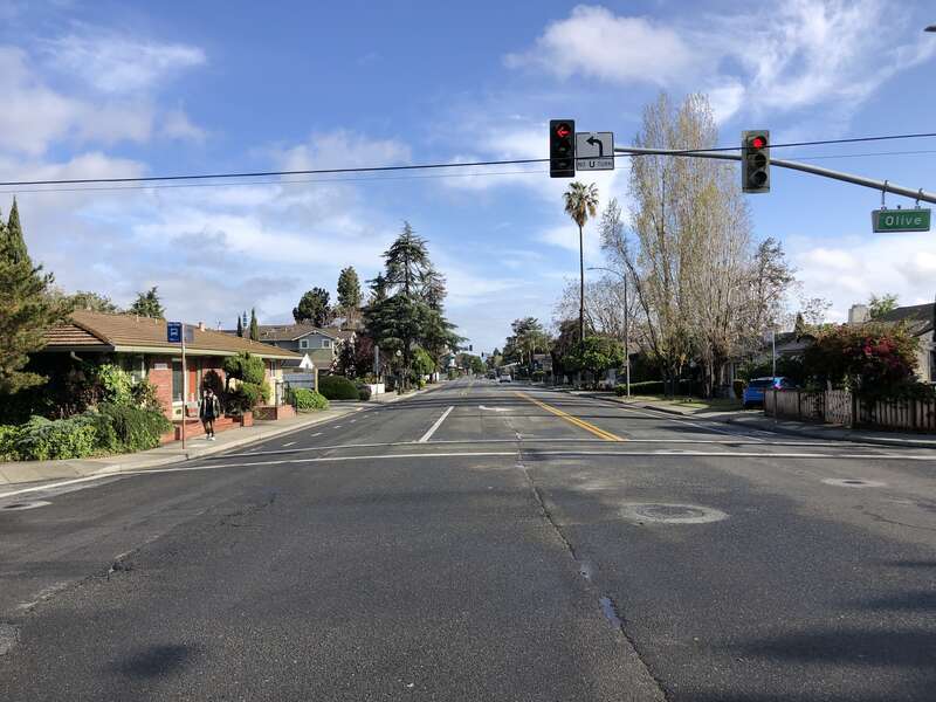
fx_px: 757
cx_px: 468
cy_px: 351
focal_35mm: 28
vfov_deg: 49.7
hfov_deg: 63.4
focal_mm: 4
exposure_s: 1/1799
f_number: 1.8
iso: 20
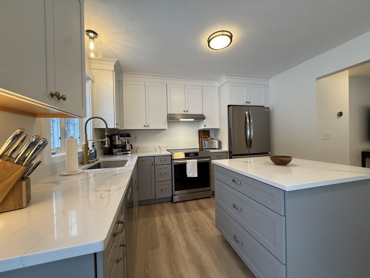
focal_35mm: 14
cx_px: 185
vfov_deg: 85.7
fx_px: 150
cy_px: 139
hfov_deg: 102.1
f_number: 2.2
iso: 200
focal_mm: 2.22
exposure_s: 1/120
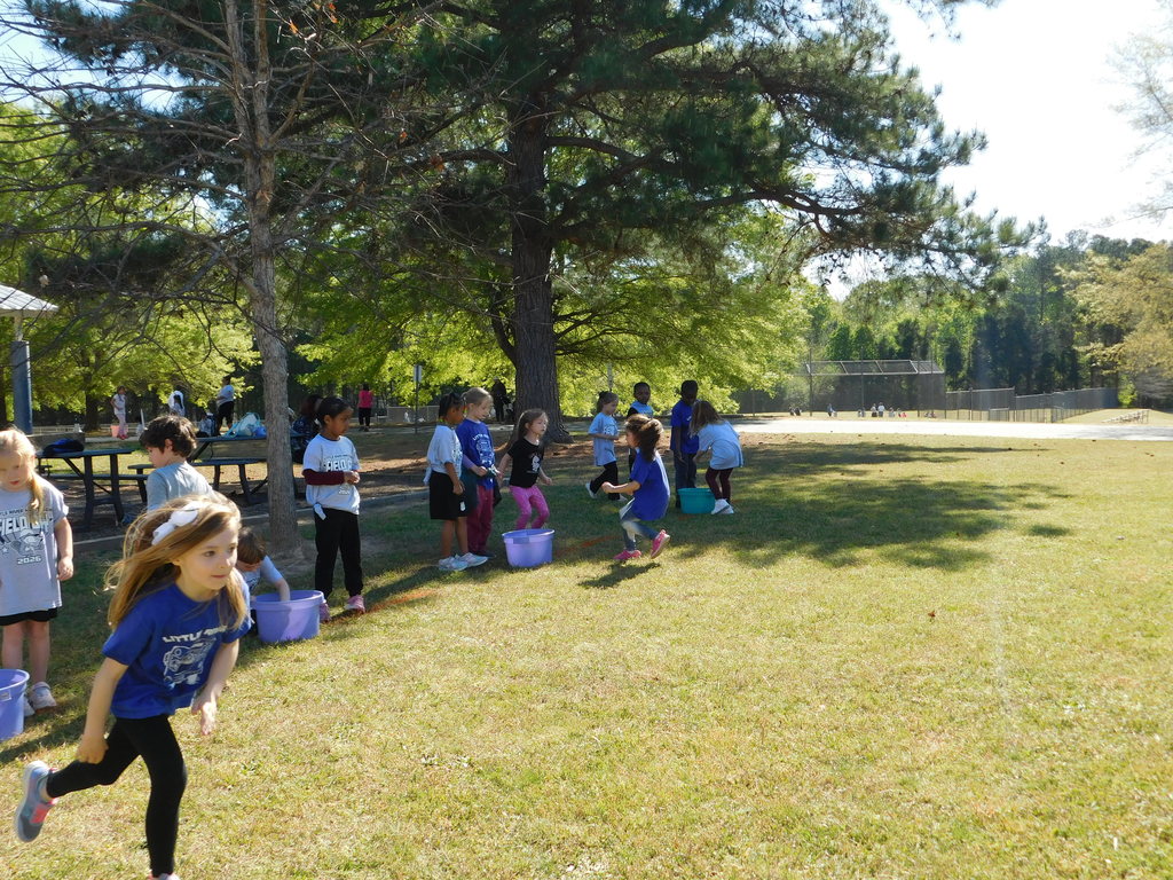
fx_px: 1220
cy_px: 440
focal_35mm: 36
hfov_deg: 51.4
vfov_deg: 39.7
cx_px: 586
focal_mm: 6.3
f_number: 3.5
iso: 125
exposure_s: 1/640
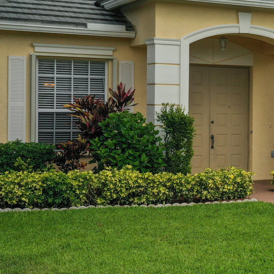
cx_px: 359
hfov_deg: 19.1
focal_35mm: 84
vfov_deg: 20.6
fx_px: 752
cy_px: 116
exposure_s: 1/500
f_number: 6.3
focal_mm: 10.26
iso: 100
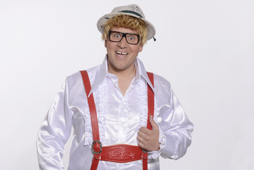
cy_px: 86
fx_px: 621
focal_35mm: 88
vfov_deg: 15.5
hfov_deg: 23.1
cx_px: 122
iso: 125
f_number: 16
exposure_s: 1/125
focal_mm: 82
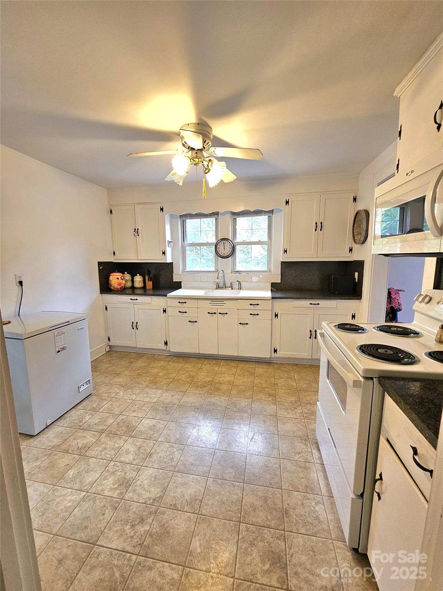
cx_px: 222
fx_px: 222
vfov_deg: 106.2
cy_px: 296
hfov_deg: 89.9
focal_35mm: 13
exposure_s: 1/60.2
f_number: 2.2
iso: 160
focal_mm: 2.2
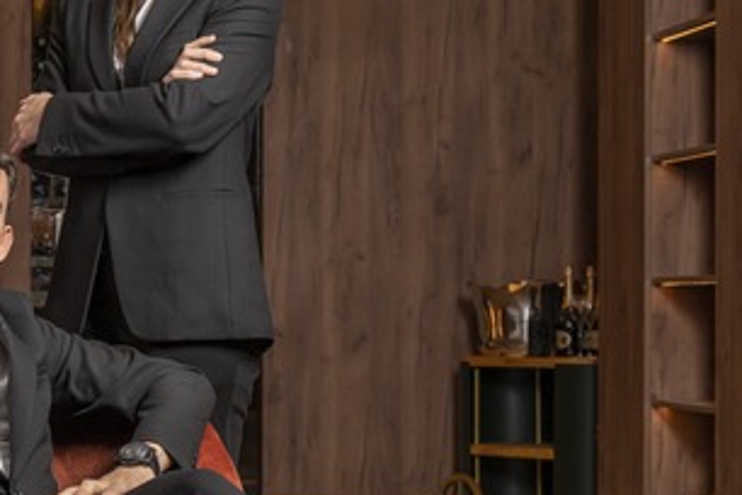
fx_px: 2968
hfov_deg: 13.9
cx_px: -102
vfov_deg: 9.5
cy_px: 256
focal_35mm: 144
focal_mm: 55
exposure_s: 1/60
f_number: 8
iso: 400
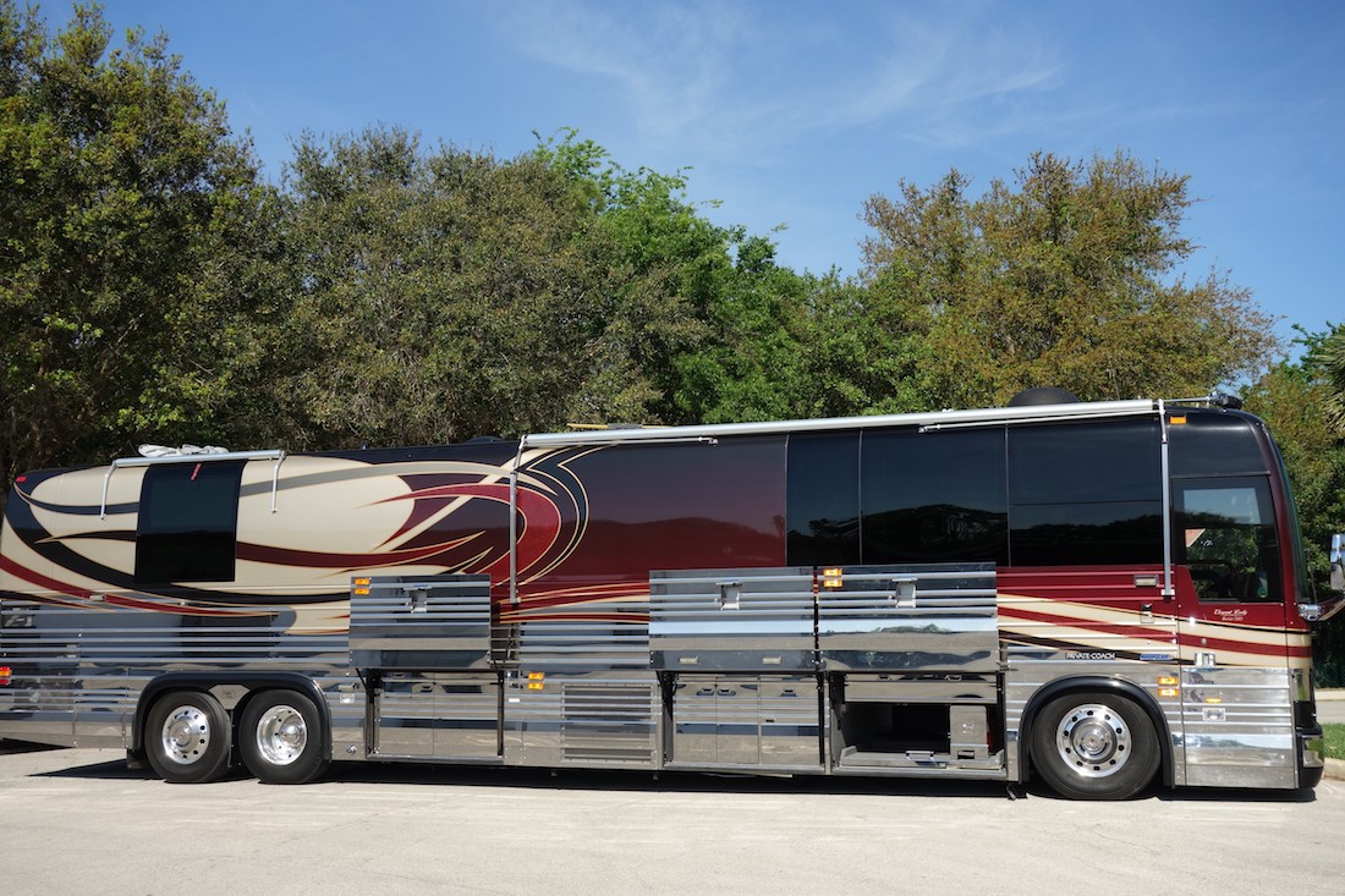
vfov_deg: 35.0
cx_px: 672
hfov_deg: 50.7
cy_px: 448
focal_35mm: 38
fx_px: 1419
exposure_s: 1/500
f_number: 5.6
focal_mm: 14.07
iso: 125
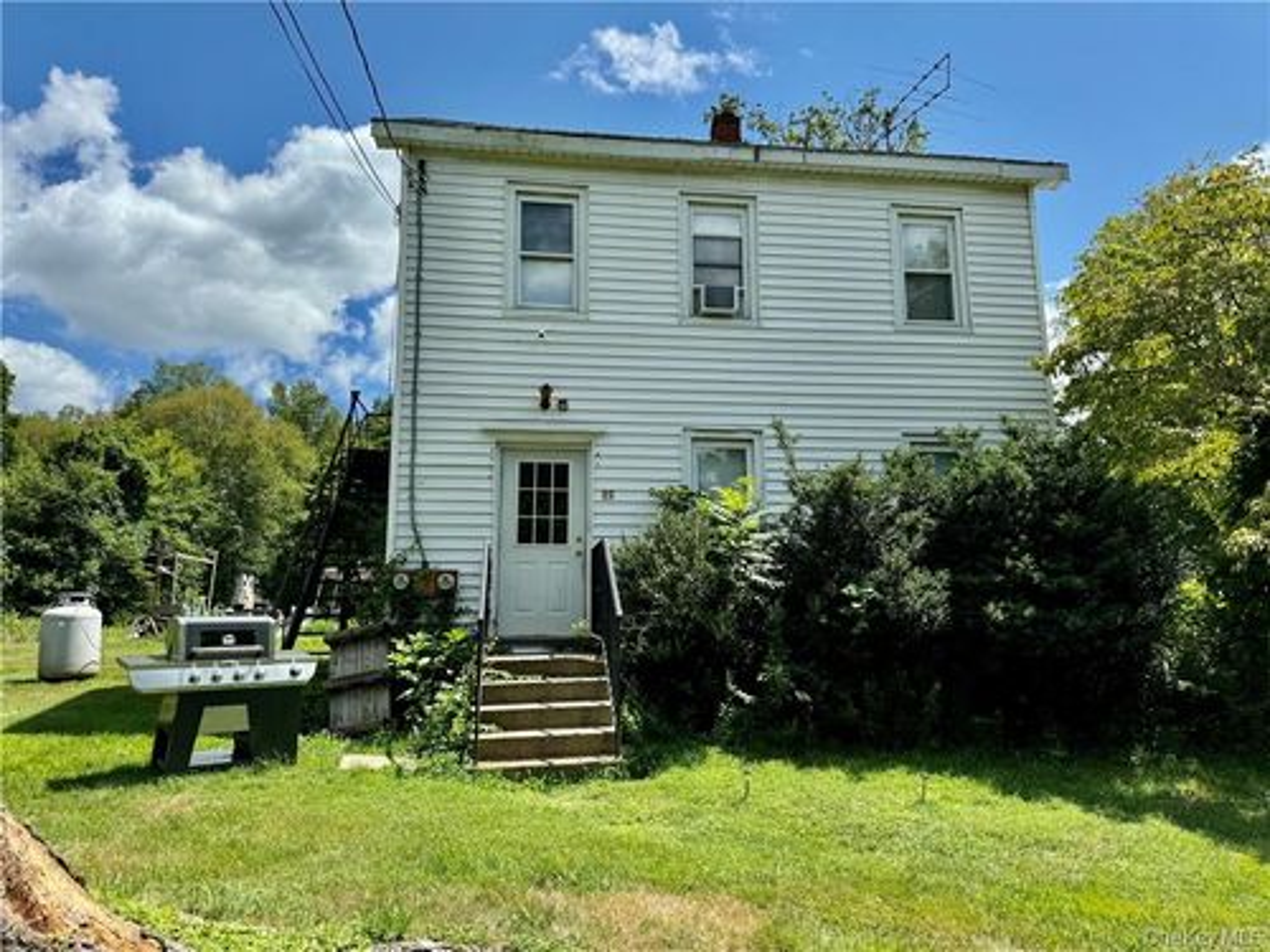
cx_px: 635
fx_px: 881
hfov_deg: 71.6
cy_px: 476
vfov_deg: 56.8
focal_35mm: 24
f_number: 1.78
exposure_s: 1/3413
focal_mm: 6.76
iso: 80
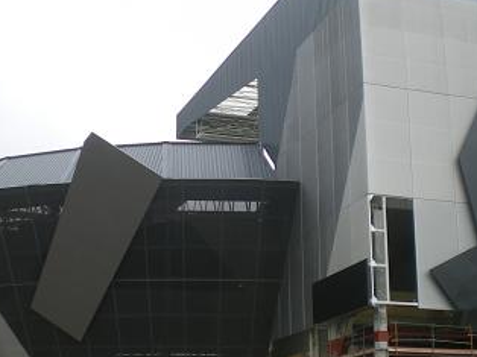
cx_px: 169
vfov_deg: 22.8
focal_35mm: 64
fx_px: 881
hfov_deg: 30.1
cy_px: 235
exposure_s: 1/160
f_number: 3.1
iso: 64
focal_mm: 6.3
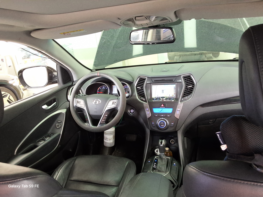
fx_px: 213
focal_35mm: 28
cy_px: 98
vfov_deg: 49.7
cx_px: 132
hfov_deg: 63.4
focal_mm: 2.91
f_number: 1.9
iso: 125
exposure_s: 1/40
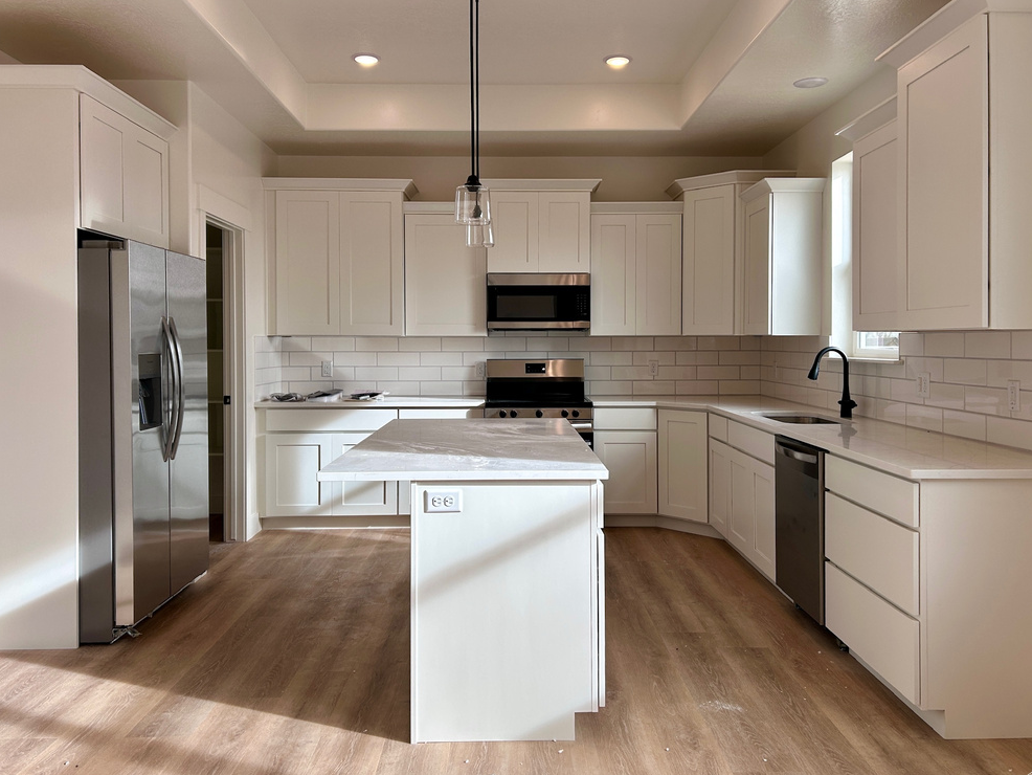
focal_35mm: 27
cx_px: 508
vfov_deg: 51.4
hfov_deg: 65.3
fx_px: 805
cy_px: 384
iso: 50
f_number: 1.5
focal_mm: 5.7
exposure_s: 1/614
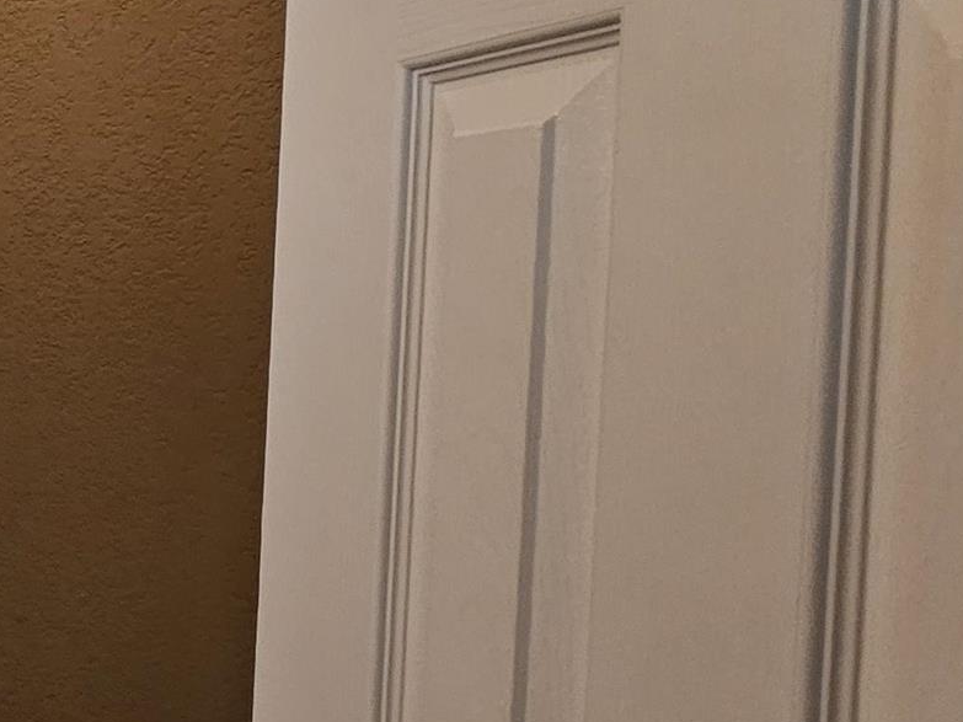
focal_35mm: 51
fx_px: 1419
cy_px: 346
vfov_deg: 28.5
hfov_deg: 21.9
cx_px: -793
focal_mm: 2.2
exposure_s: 1/60
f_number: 2.2
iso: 100
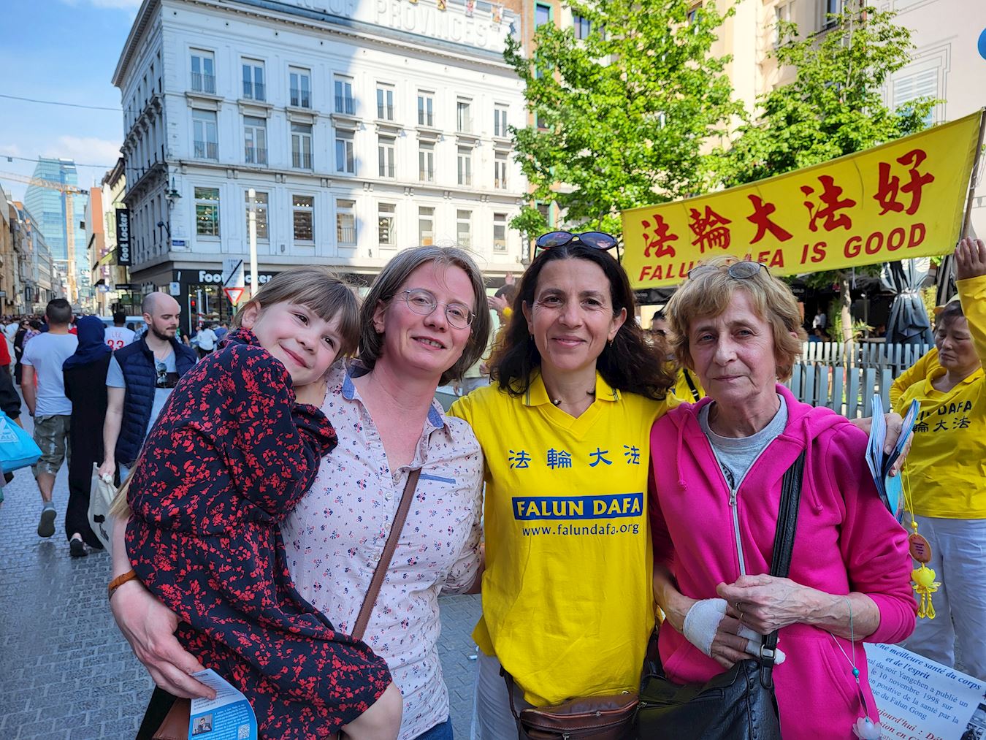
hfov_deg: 67.3
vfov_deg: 53.1
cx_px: 493
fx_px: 741
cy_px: 370
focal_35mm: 26
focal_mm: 5.4
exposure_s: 1/705
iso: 40
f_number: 1.8
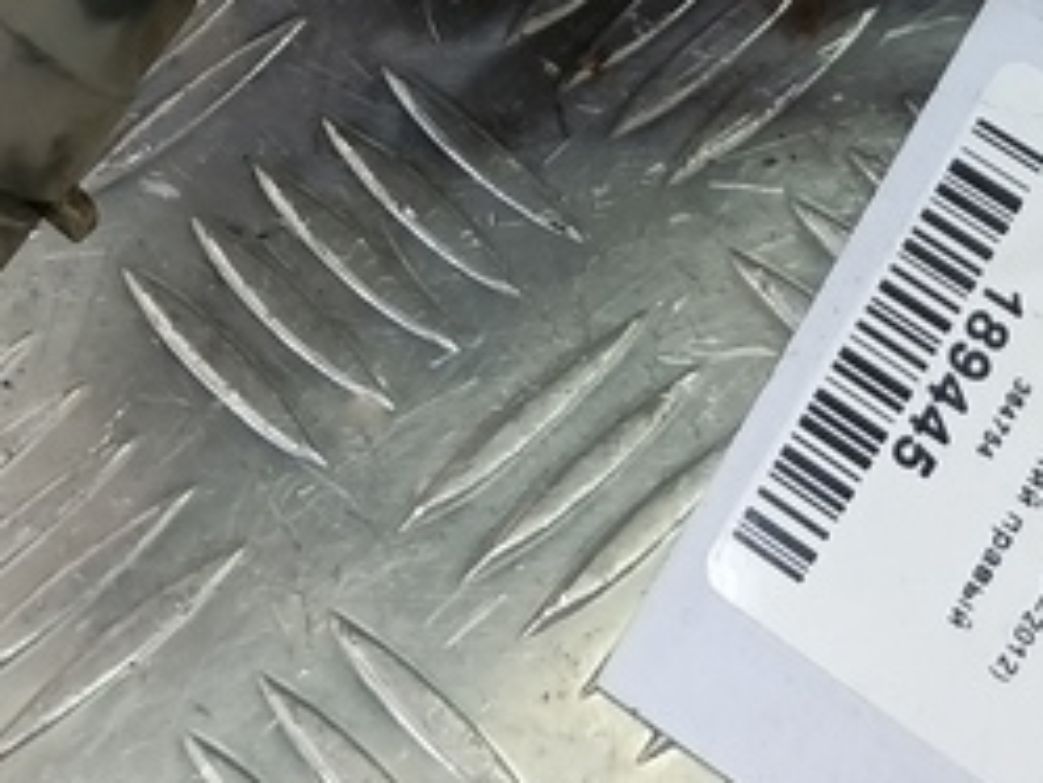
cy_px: -703
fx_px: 3346
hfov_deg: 17.5
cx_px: 934
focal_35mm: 111
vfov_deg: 12.1
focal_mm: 4.11
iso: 108
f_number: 1.6
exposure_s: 1/50
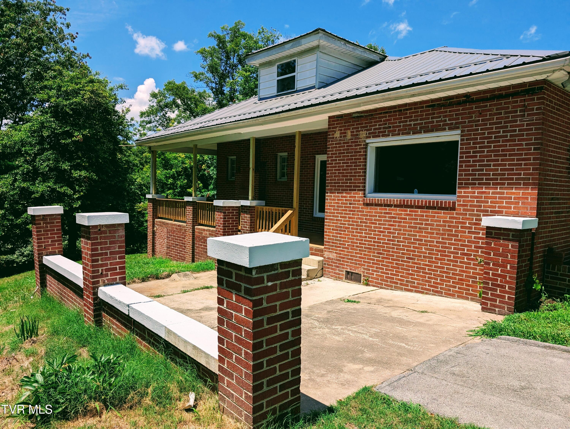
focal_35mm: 24
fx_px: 396
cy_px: 214
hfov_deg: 71.5
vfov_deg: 56.9
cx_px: 285
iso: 19
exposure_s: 1/2740
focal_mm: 6.9
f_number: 1.68
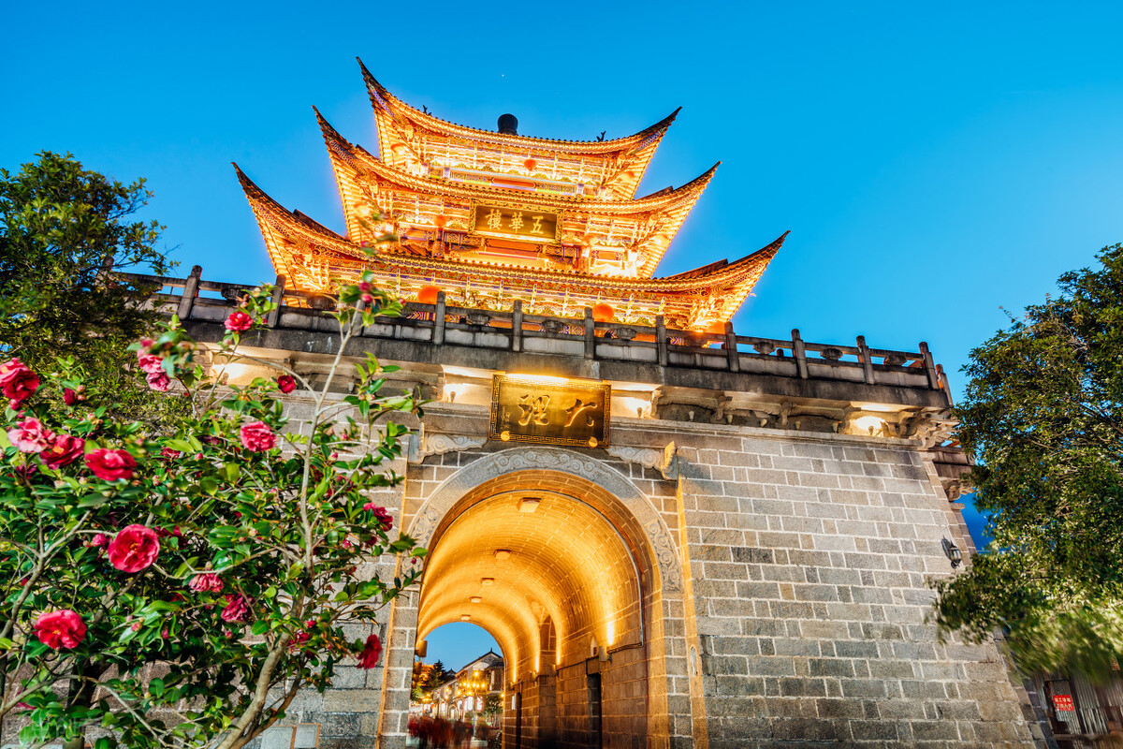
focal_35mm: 23
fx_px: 717
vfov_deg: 55.1
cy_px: 374
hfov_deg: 76.1
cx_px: 562
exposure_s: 20
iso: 50
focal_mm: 23
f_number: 11
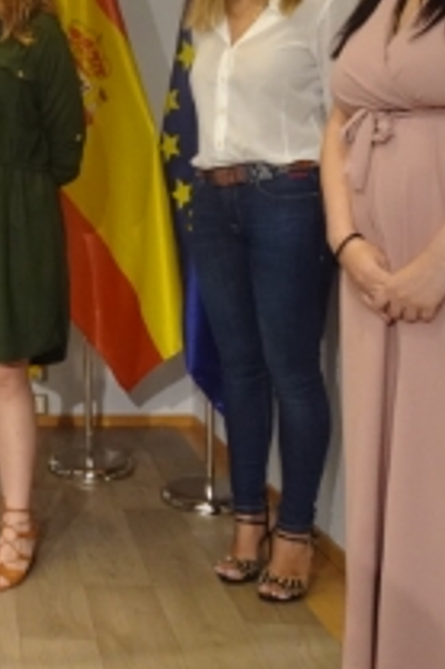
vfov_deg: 38.4
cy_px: 218
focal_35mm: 51
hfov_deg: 23.0
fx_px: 947
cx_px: -162
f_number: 3.5
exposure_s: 1/60
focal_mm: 4.25
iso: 400
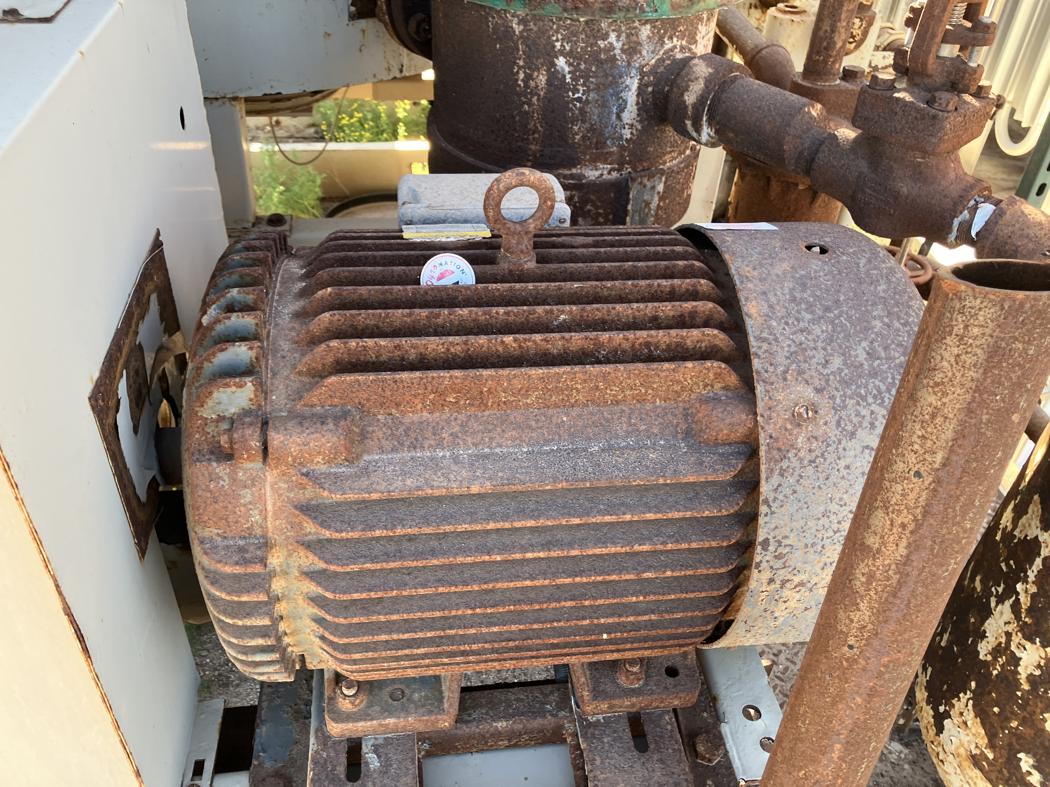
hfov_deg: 63.4
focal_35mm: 28
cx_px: 525
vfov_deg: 49.7
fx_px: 849
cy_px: 394
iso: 50
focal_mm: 3.99
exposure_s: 1/121
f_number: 1.8
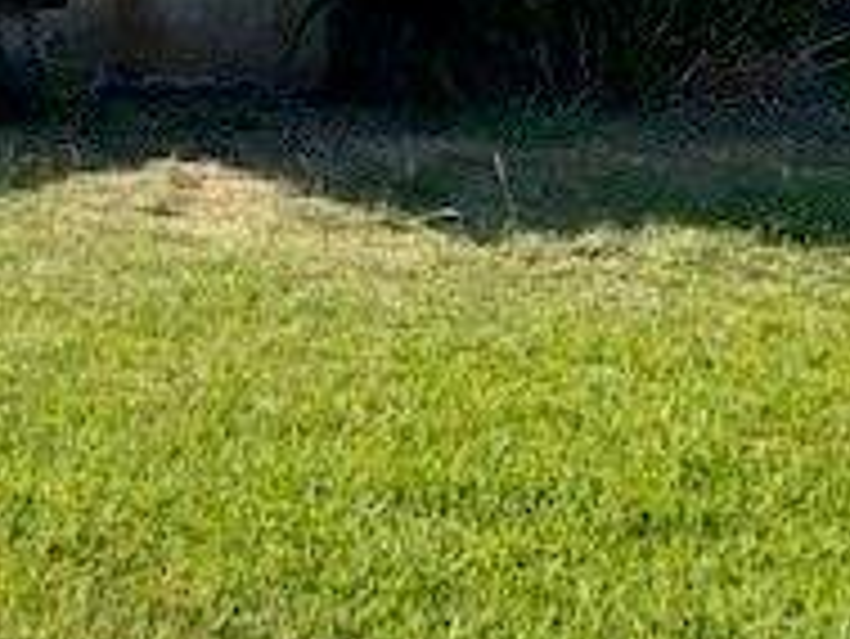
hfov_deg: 18.4
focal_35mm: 88
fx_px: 2162
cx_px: -585
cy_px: -310
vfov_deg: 15.5
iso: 32
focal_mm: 4.25
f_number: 1.8
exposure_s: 1/2315
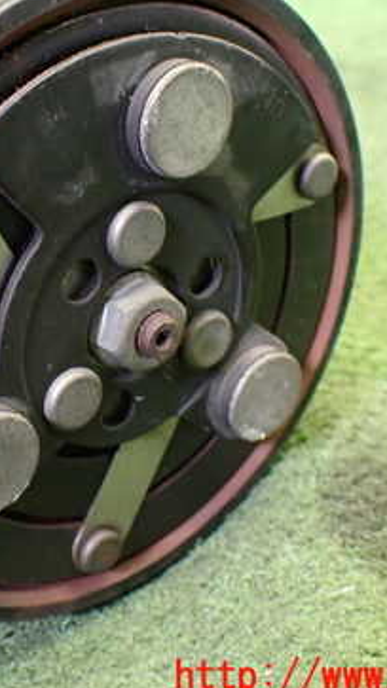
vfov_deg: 38.3
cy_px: 275
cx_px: 34
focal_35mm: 54
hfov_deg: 21.7
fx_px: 986
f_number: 2.3
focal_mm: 5.4
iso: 800
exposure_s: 1/50
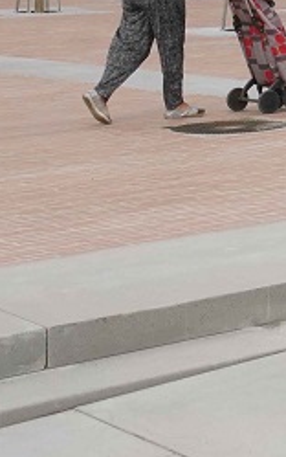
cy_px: -256
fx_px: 1780
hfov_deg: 8.6
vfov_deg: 13.6
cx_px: 630
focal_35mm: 143
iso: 1000
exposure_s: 1/400
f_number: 13
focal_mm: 22
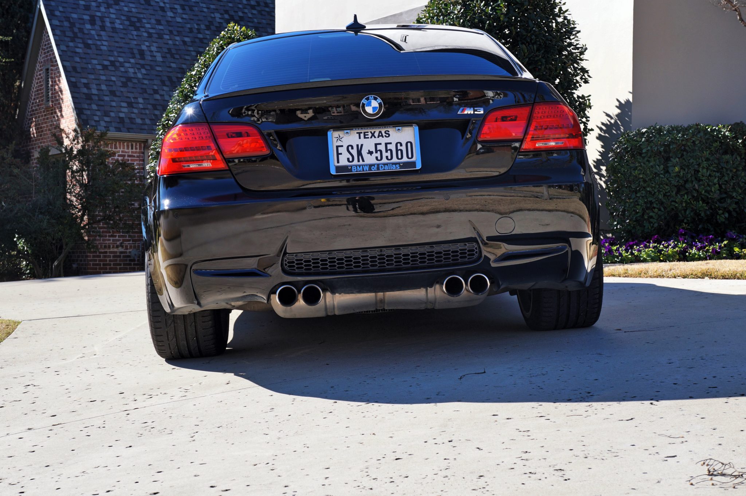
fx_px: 1243
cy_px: 248
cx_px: 373
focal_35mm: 60
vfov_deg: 22.6
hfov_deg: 33.4
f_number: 9
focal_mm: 40
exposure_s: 1/125
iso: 100
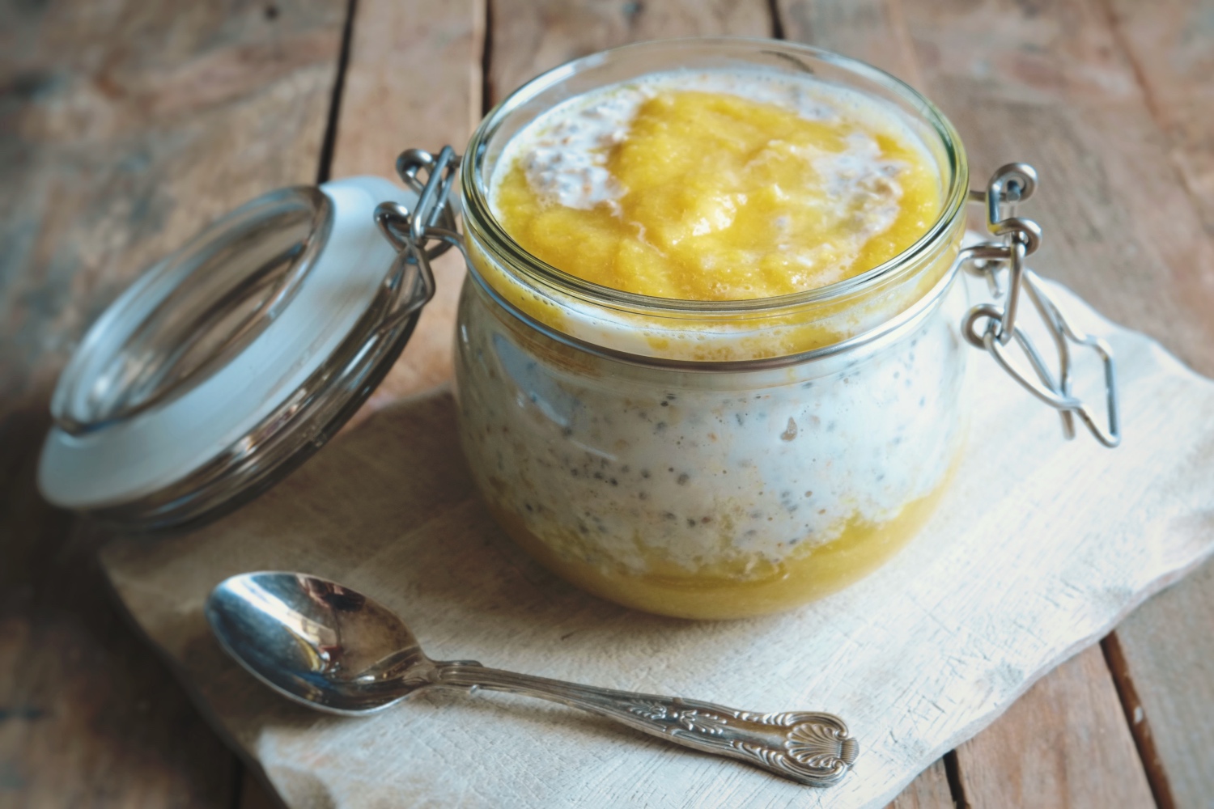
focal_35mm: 49
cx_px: 607
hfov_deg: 40.3
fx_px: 1652
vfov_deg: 27.5
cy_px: 404
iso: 400
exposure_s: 1/20
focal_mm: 32.5
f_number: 7.1
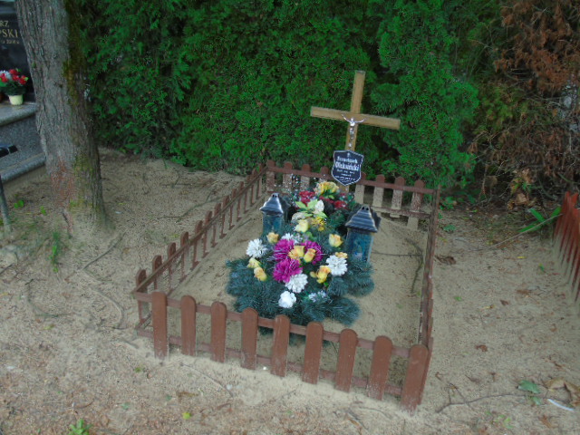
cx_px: 290
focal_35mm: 29
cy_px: 218
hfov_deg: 61.7
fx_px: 486
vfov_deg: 48.2
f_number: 3.6
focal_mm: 5.2
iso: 80
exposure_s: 1/80
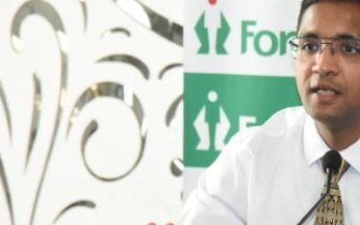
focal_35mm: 246
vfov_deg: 5.3
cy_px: 133
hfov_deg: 8.5
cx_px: 332
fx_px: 2413
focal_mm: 120
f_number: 5.6
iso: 5000
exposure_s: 1/125
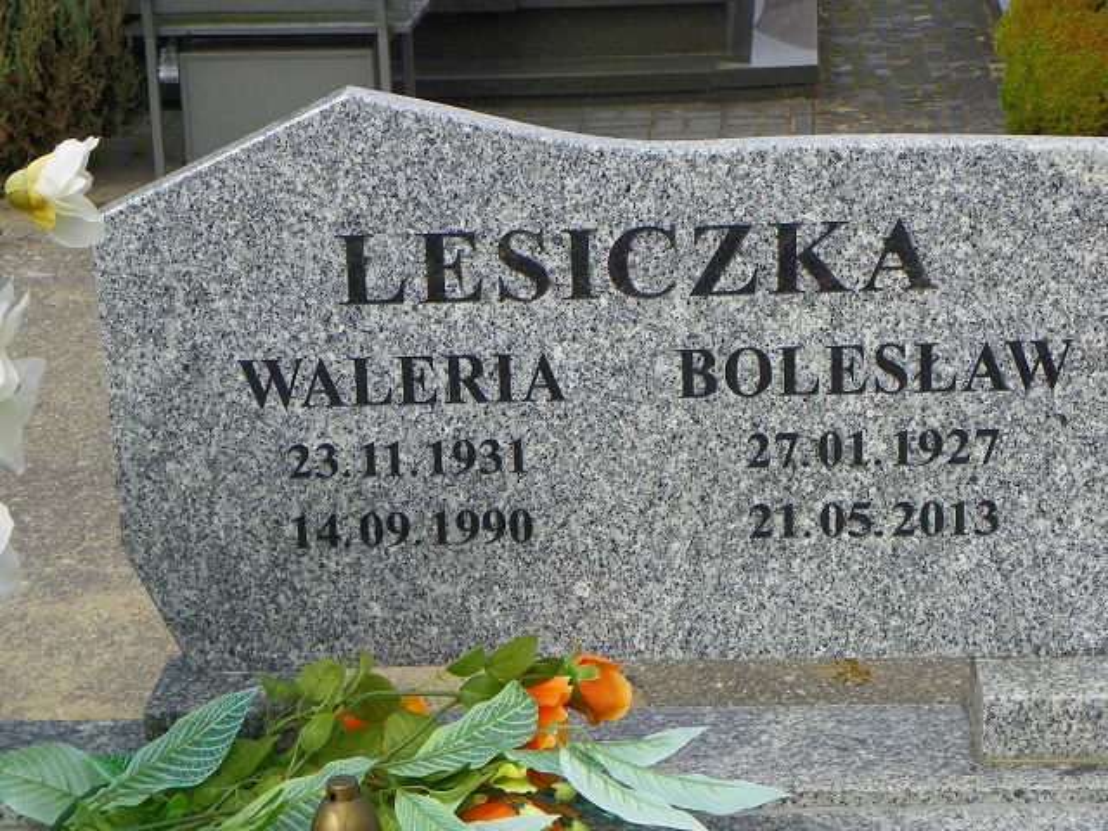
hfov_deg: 21.8
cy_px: 416
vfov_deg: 16.4
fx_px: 2881
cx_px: 554
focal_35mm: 90
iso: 64
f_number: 5.6
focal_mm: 16
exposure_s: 1/200
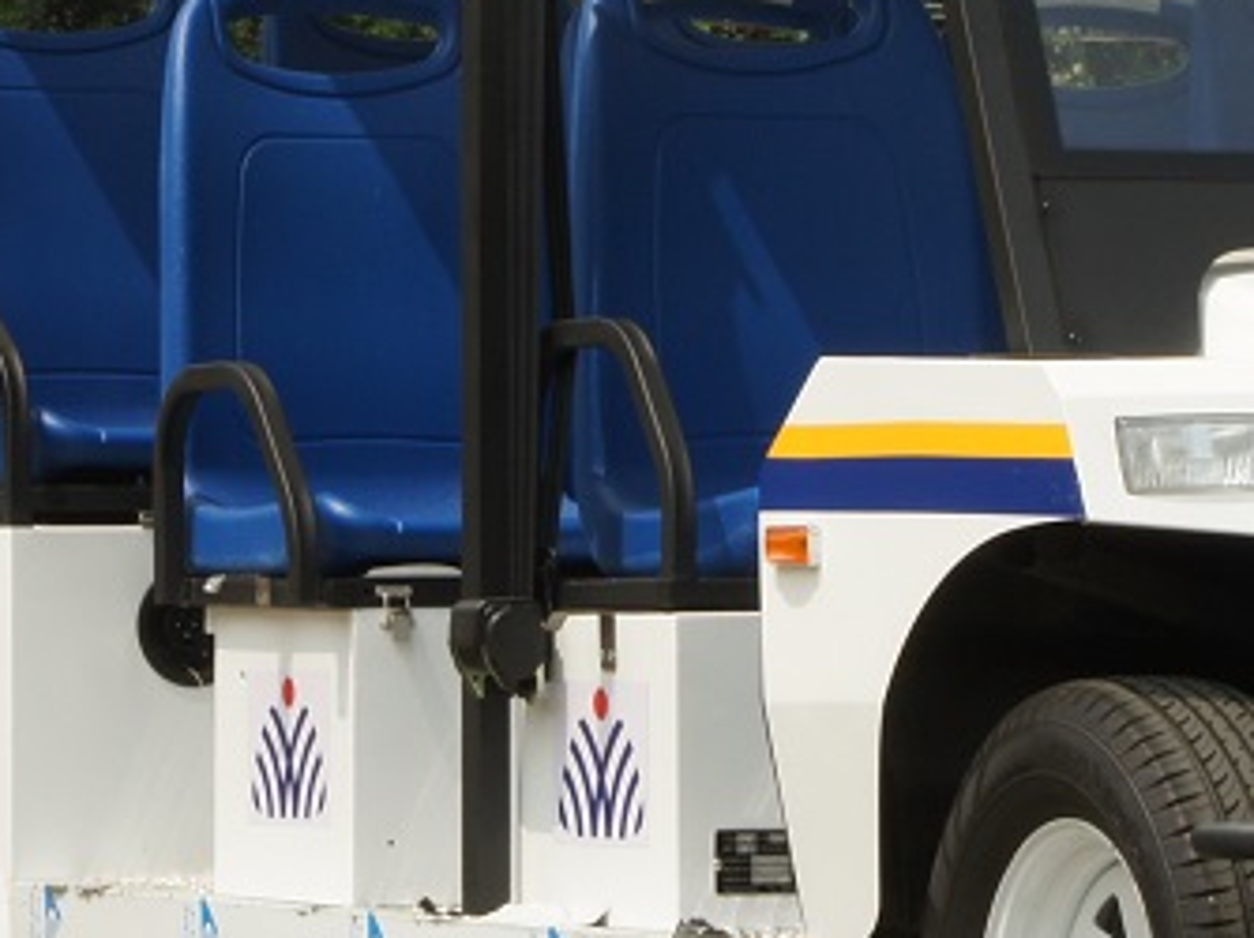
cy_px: 51
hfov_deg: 6.5
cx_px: 897
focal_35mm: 305
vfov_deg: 4.9
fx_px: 11035
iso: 200
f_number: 18
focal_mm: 55
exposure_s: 1/125
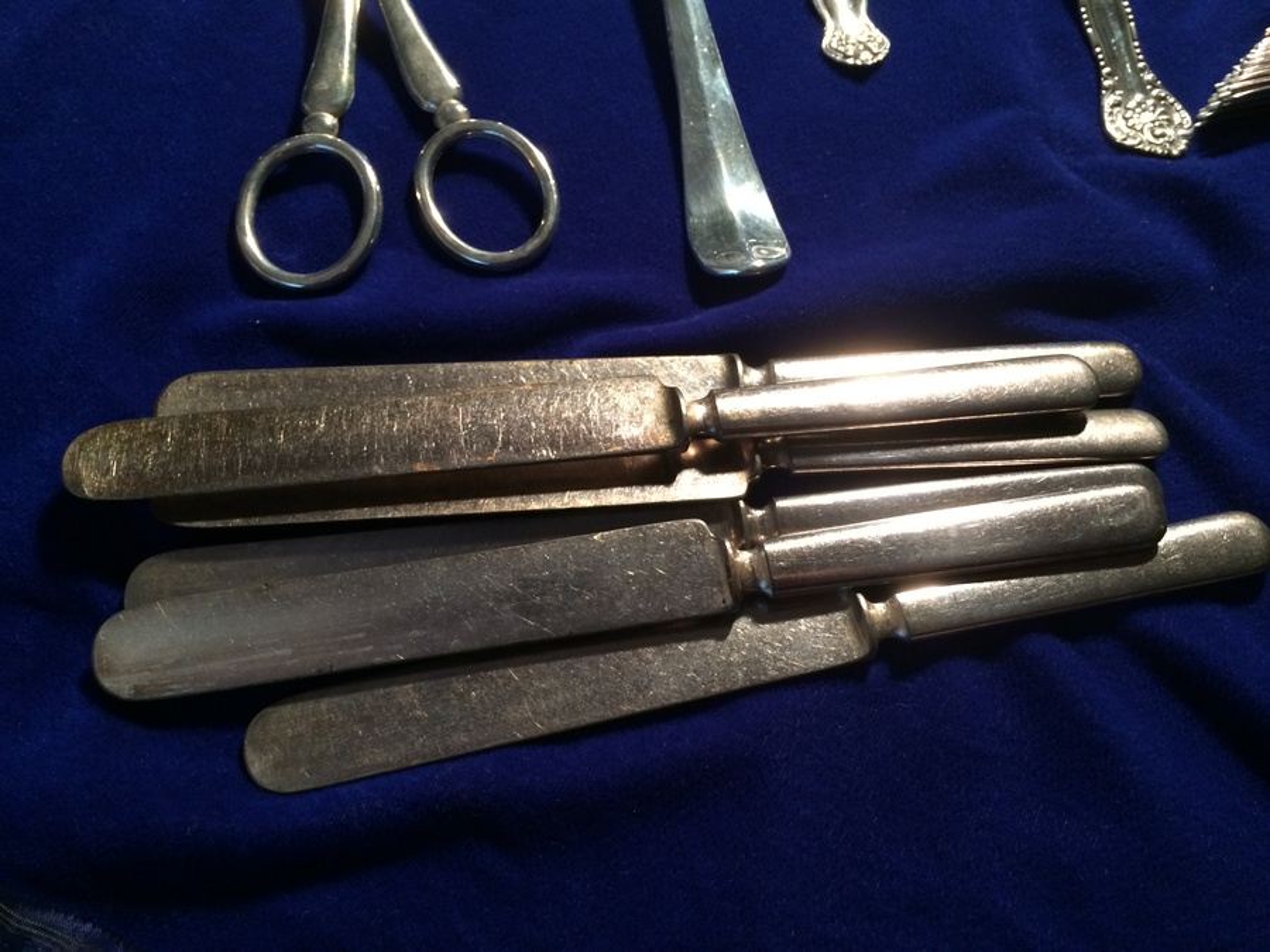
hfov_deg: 60.0
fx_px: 1101
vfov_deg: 46.8
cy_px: 476
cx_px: 635
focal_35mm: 30
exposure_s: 1/24
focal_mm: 4.12
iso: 320
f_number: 2.2
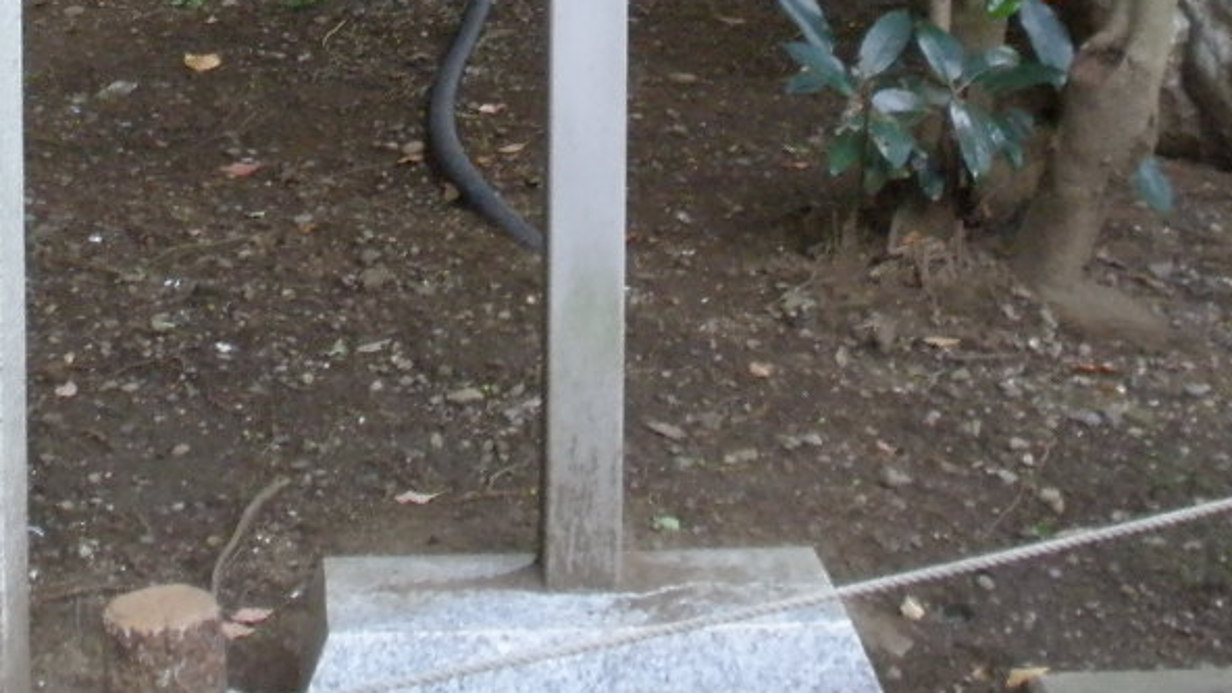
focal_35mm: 109
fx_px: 3561
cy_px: -79
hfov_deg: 19.6
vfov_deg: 11.0
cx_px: 414
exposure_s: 1/15
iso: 200
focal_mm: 6.6
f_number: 3.5
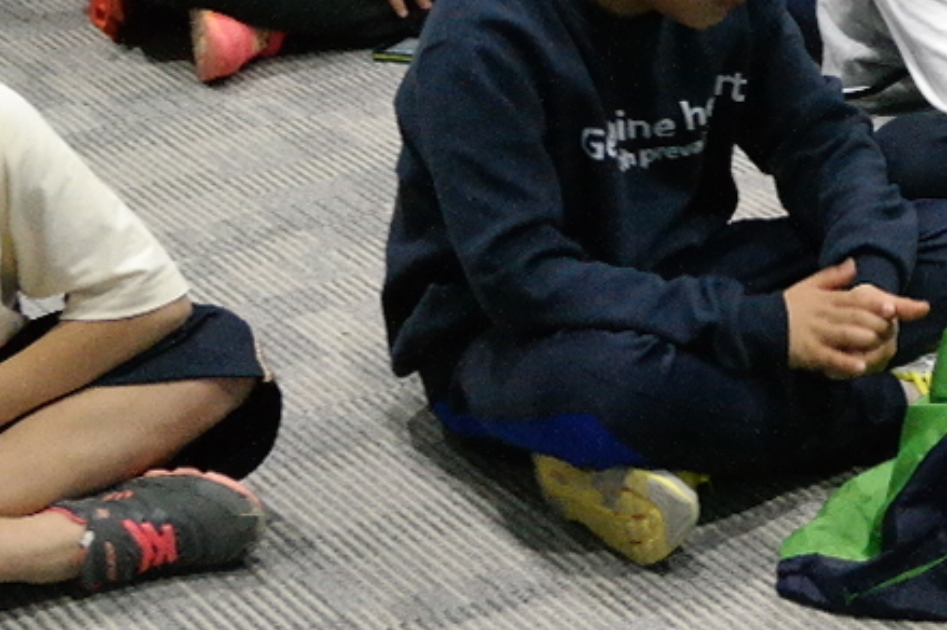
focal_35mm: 130
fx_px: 3417
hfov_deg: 14.3
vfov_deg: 10.5
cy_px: 117
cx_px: 1568
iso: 1600
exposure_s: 1/40
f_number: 3.5
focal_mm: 22
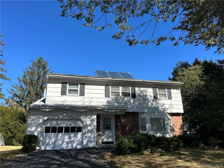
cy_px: 84
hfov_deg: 67.3
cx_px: 112
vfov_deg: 53.1
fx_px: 168
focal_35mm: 26
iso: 50
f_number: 1.5
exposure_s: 1/2915
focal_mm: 5.7
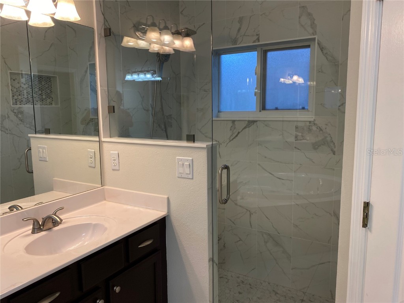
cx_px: 202
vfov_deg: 53.1
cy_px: 152
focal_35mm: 26
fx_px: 303
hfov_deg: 67.3
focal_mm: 4.25
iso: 125
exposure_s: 1/120
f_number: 1.8
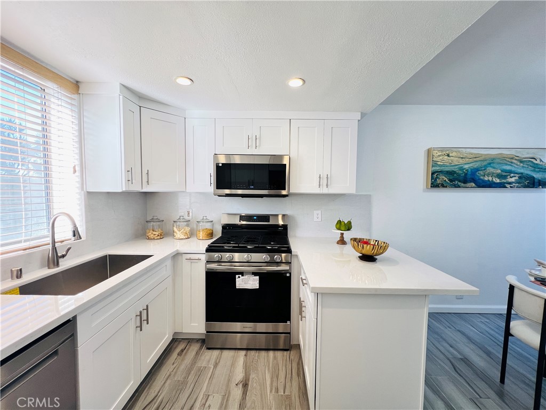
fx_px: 205
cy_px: 205
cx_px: 273
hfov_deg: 106.2
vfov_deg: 89.9
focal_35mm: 13
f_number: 1.8
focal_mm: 1.57
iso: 100
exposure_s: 1/120
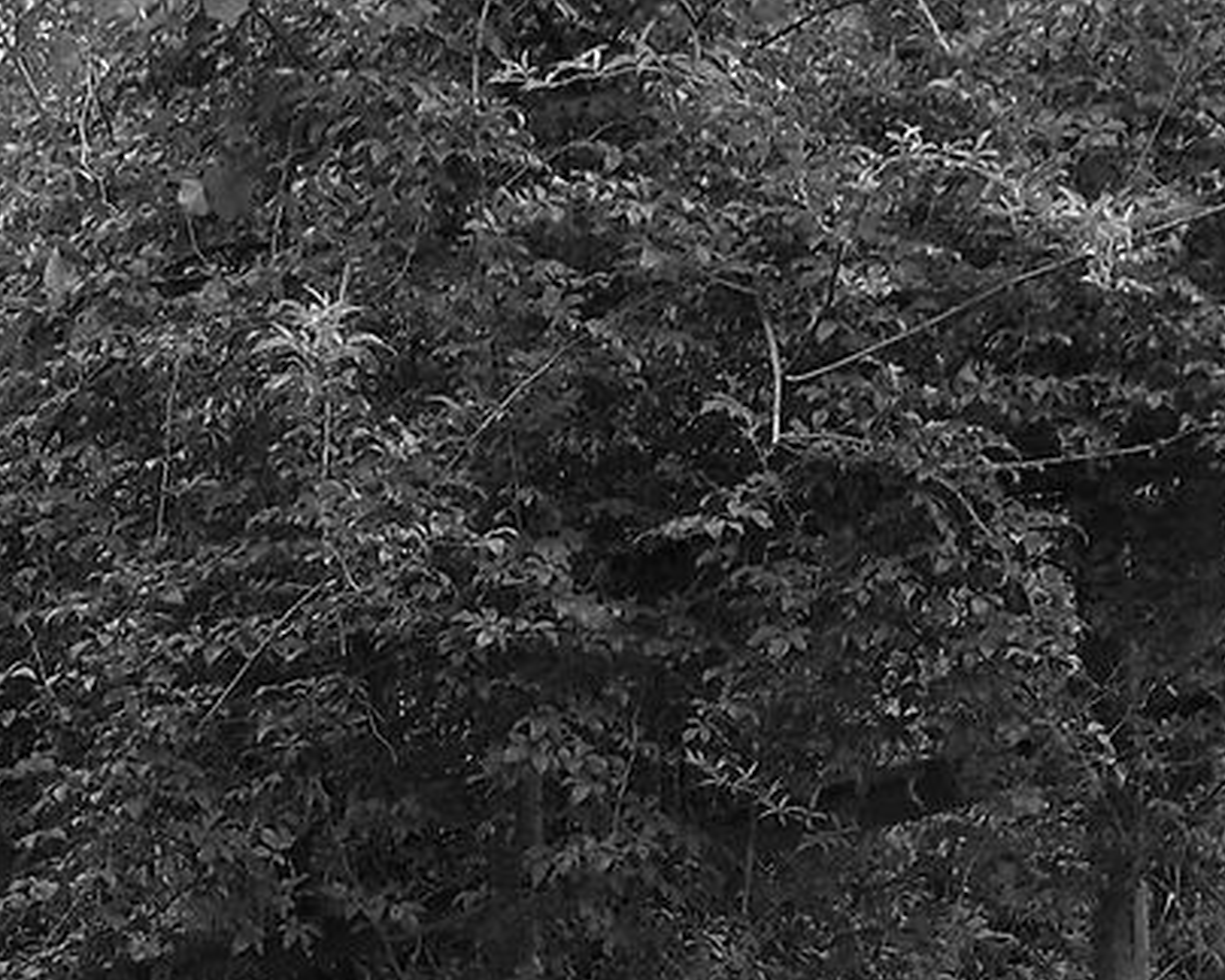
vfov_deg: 7.8
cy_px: 2351
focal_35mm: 184
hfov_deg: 10.3
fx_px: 6669
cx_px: -285
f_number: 9
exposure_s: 1/60
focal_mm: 22.3
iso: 1250
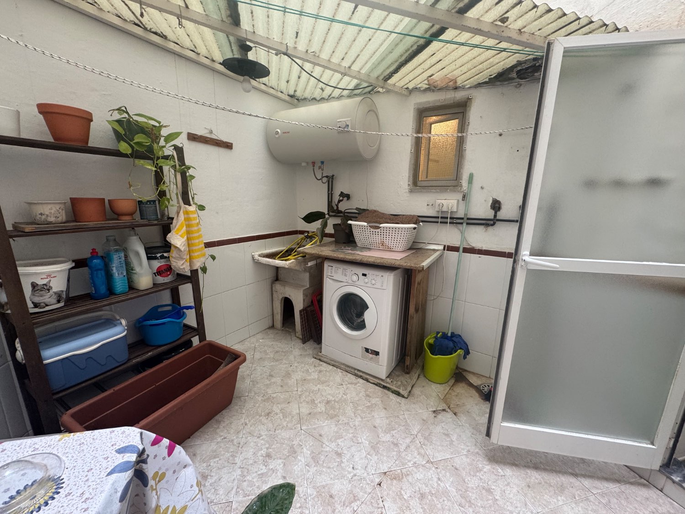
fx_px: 277
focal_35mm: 14
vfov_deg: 85.7
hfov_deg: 102.1
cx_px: 342
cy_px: 257
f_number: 2.2
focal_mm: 2.22
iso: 160
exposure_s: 1/99
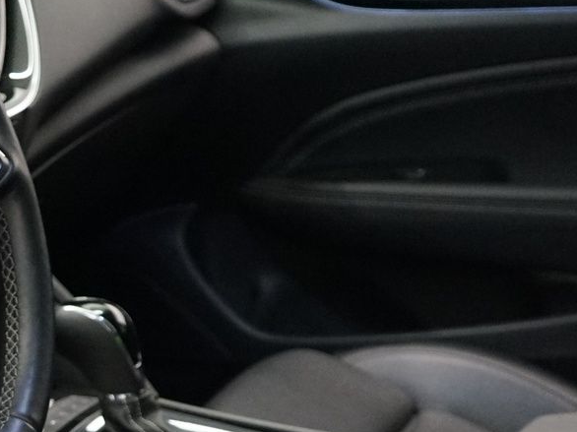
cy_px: 492
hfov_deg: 16.1
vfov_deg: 12.2
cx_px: -66
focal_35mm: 119
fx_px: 1983
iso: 4000
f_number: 3.5
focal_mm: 29
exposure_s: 1/160
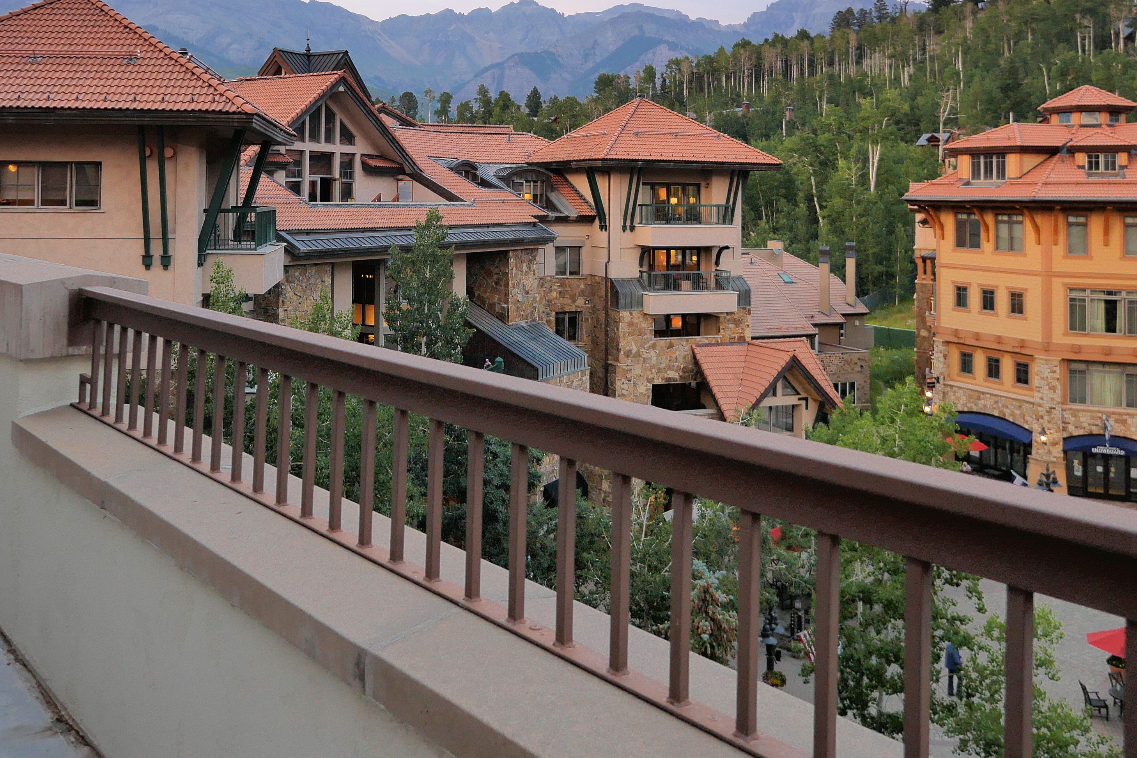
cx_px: 435
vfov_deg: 39.4
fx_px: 1011
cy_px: 147
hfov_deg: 58.1
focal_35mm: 32
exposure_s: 1/125
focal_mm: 9
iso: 800
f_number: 2
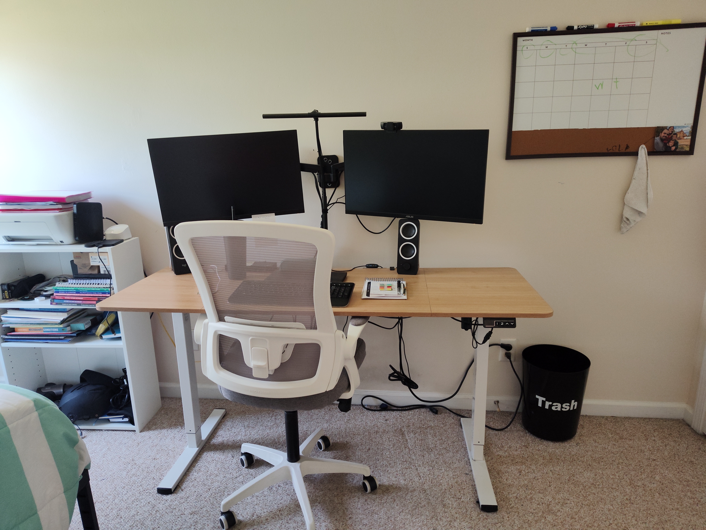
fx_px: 469
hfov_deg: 73.9
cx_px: 353
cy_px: 265
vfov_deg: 58.9
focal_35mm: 23
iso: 463
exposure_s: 1/120
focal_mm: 5.56
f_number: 1.88
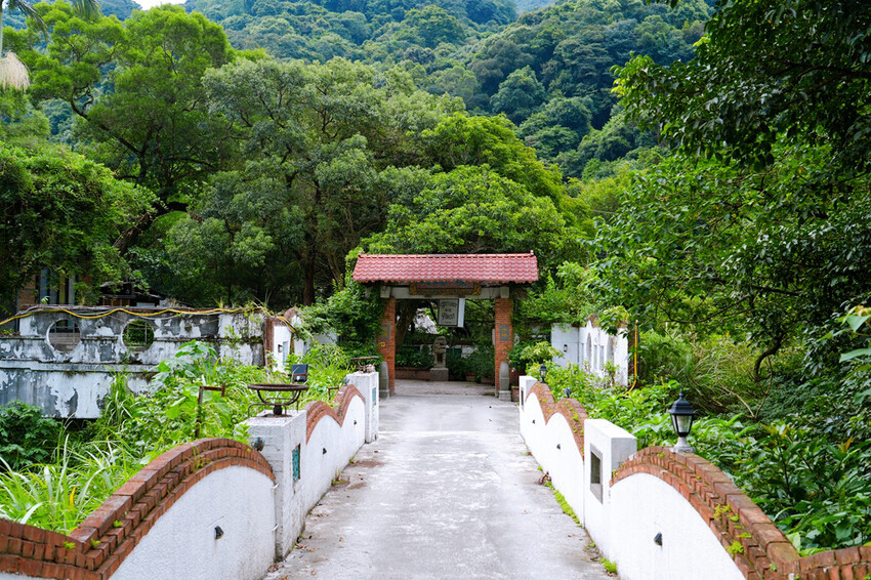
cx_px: 436
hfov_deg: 53.2
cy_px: 290
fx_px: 871
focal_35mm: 36
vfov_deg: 36.8
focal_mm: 36
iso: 320
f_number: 6.3
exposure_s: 1/100
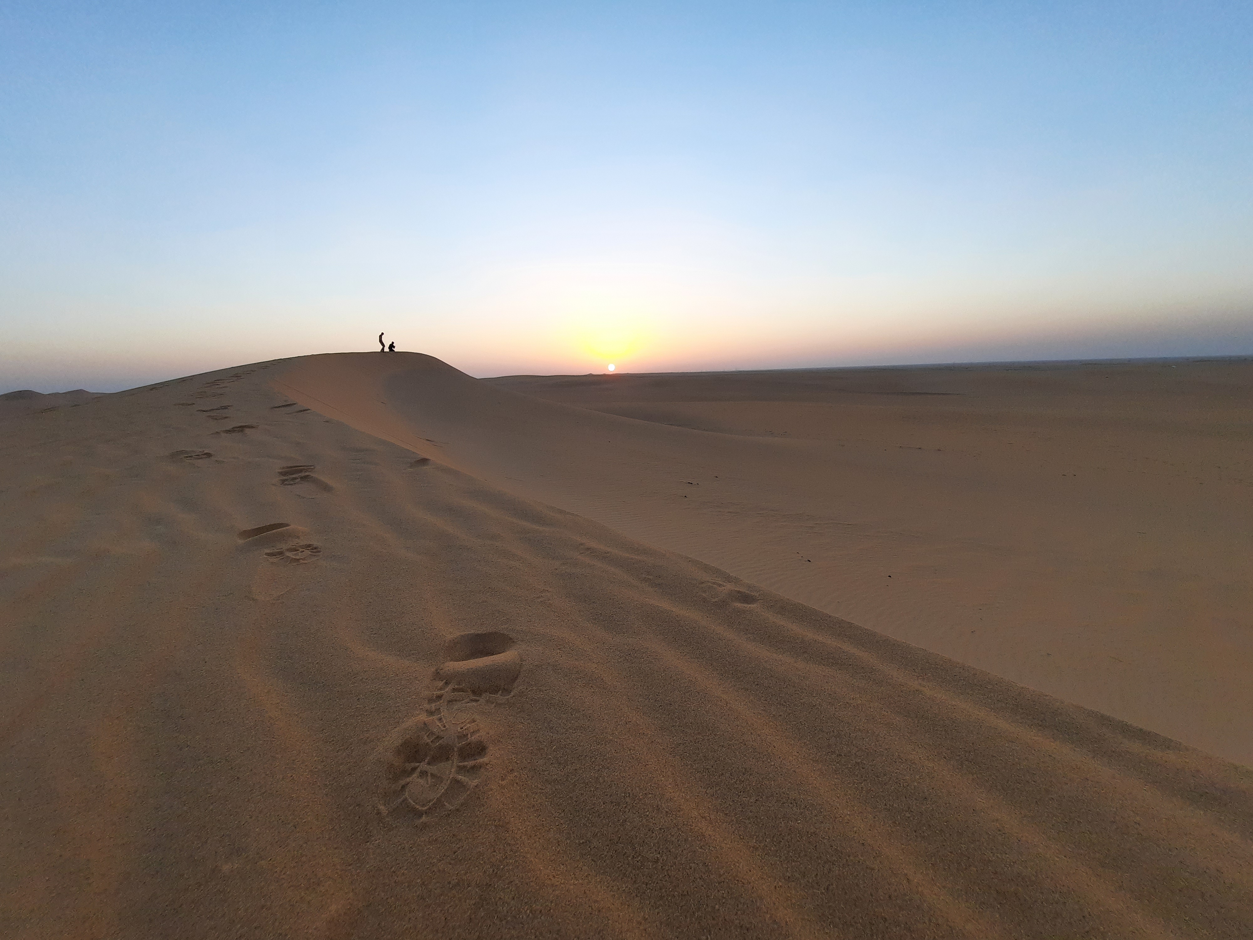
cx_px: 626
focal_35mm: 13
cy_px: 470
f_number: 2.2
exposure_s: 1/223
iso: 40
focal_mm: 1.74
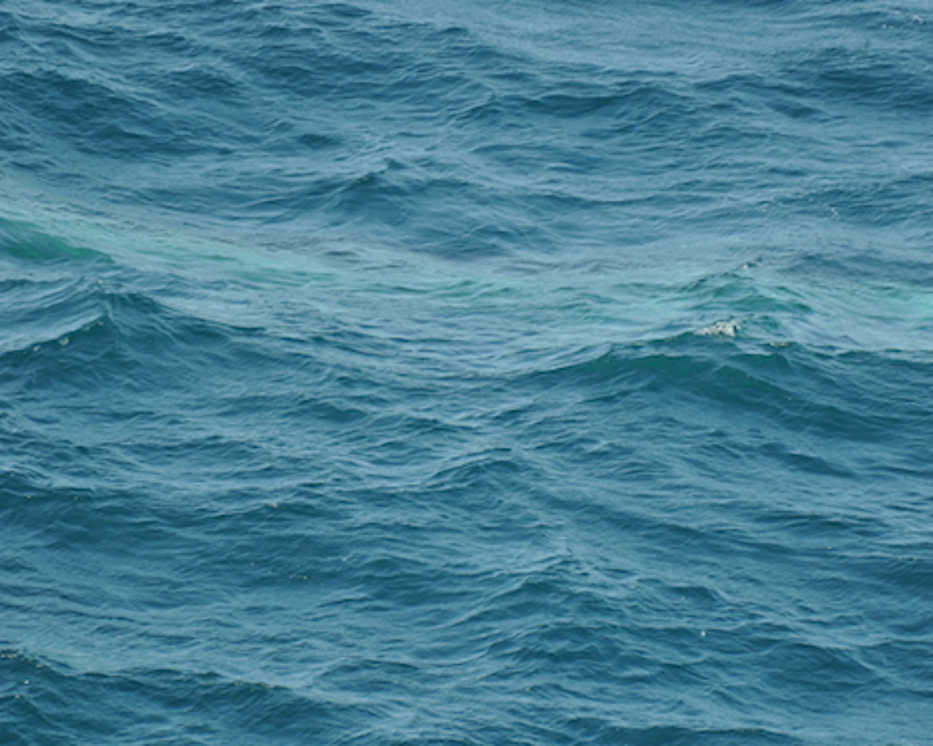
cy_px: 393
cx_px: 611
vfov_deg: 2.7
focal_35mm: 582
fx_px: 16068
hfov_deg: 3.3
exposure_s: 1/500
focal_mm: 300
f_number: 5.6
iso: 280
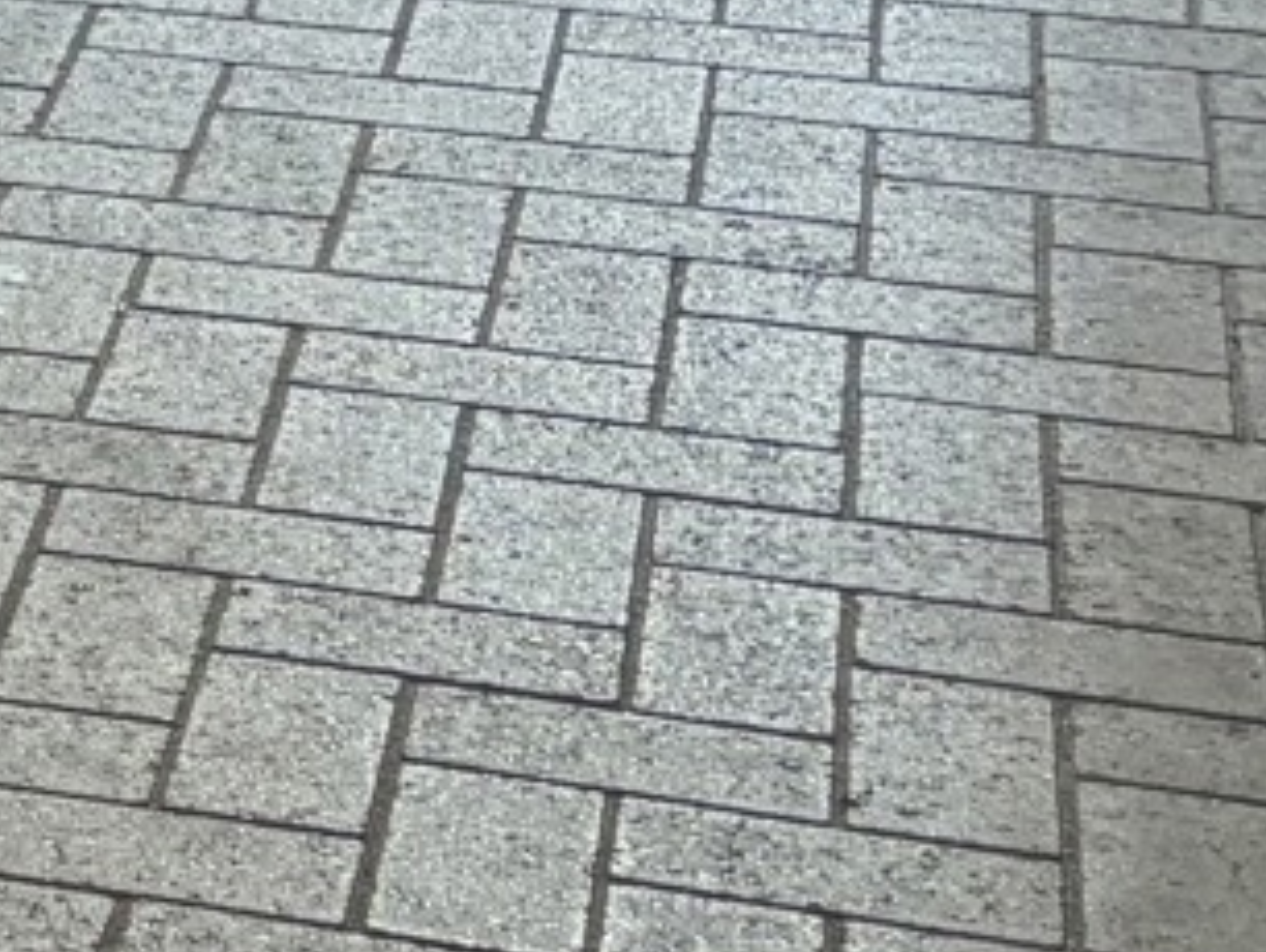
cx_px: -1365
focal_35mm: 163
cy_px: -1507
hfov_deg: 10.9
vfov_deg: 8.2
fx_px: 5966
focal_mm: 5.96
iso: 125
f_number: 1.6
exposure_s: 1/86
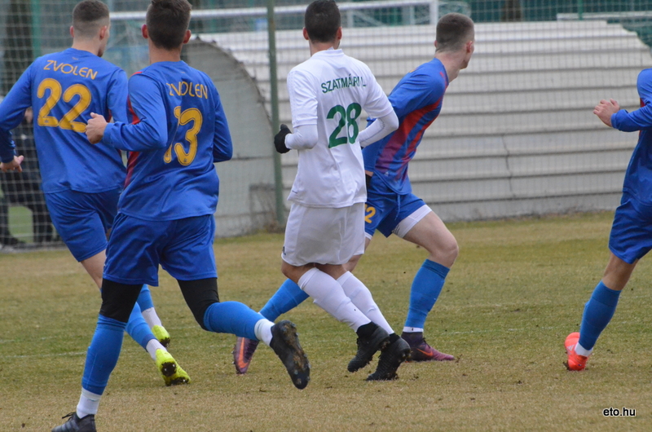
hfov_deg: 4.6
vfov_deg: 3.0
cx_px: 326
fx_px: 8134
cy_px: 216
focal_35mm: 450
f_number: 10
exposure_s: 1/1600
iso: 6400
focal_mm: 300
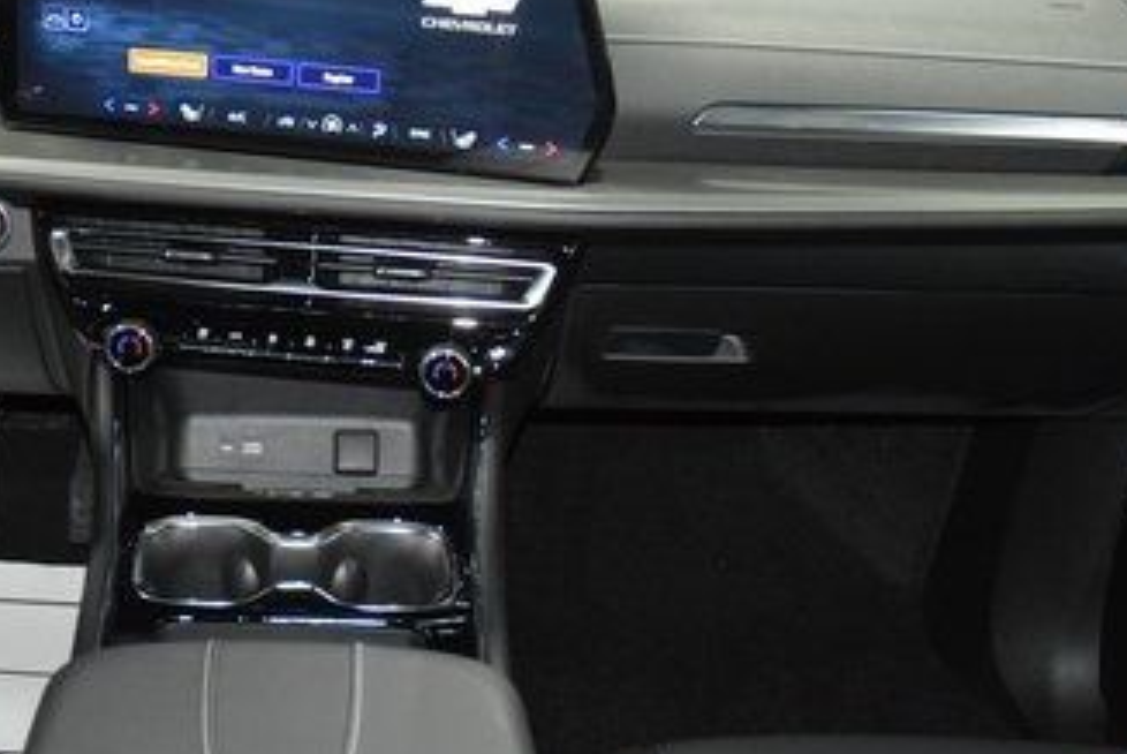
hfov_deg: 36.6
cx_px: 287
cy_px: 486
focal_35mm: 53
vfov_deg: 25.5
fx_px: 1661
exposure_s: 1/60
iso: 3200
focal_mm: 18
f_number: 3.5
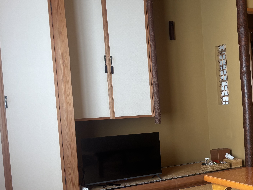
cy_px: 128
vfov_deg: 27.4
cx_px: 257
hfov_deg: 33.0
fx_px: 387
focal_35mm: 53
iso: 125
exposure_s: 1/114
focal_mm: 5.96
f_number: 1.6
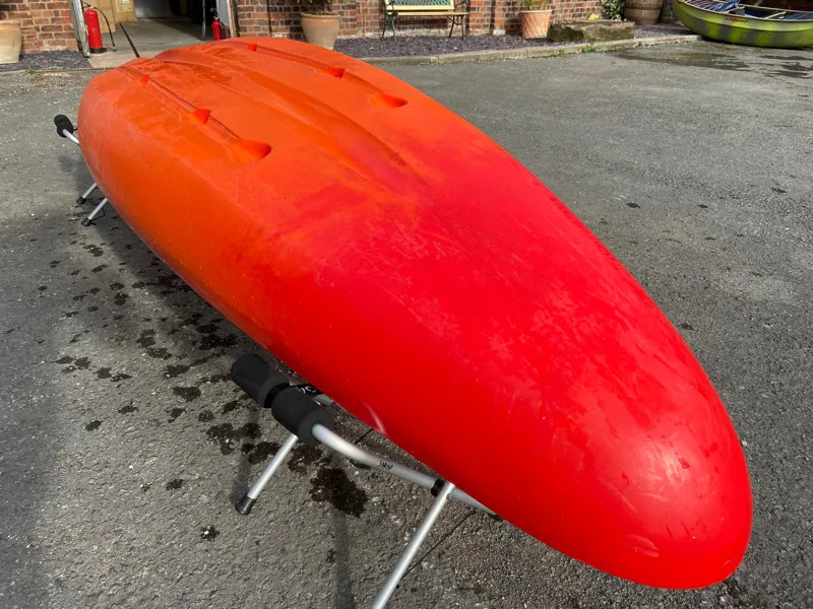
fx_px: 611
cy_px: 304
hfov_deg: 67.3
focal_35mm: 26
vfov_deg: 53.1
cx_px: 406
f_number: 1.8
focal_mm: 4.25
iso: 32
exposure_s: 1/1182
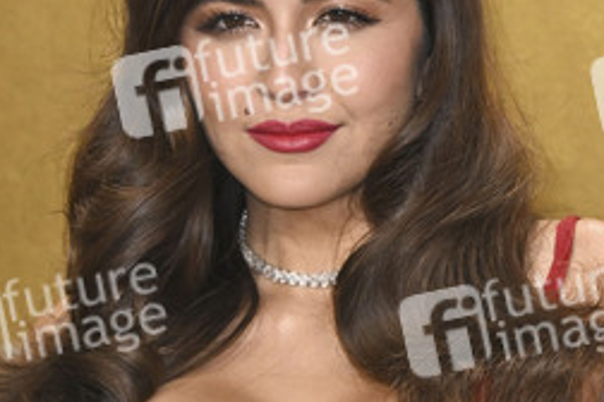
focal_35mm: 254
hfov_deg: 8.1
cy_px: 201
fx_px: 4261
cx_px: 304
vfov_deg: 5.4
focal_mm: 107
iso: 2500
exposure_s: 1/320
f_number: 5.6
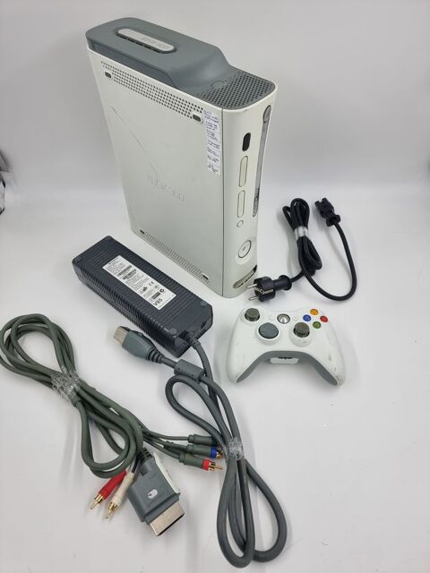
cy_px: 286
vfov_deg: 71.6
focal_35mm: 24
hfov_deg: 56.8
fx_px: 398
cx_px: 215
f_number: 1.8
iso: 50
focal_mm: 6.7
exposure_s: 1/120
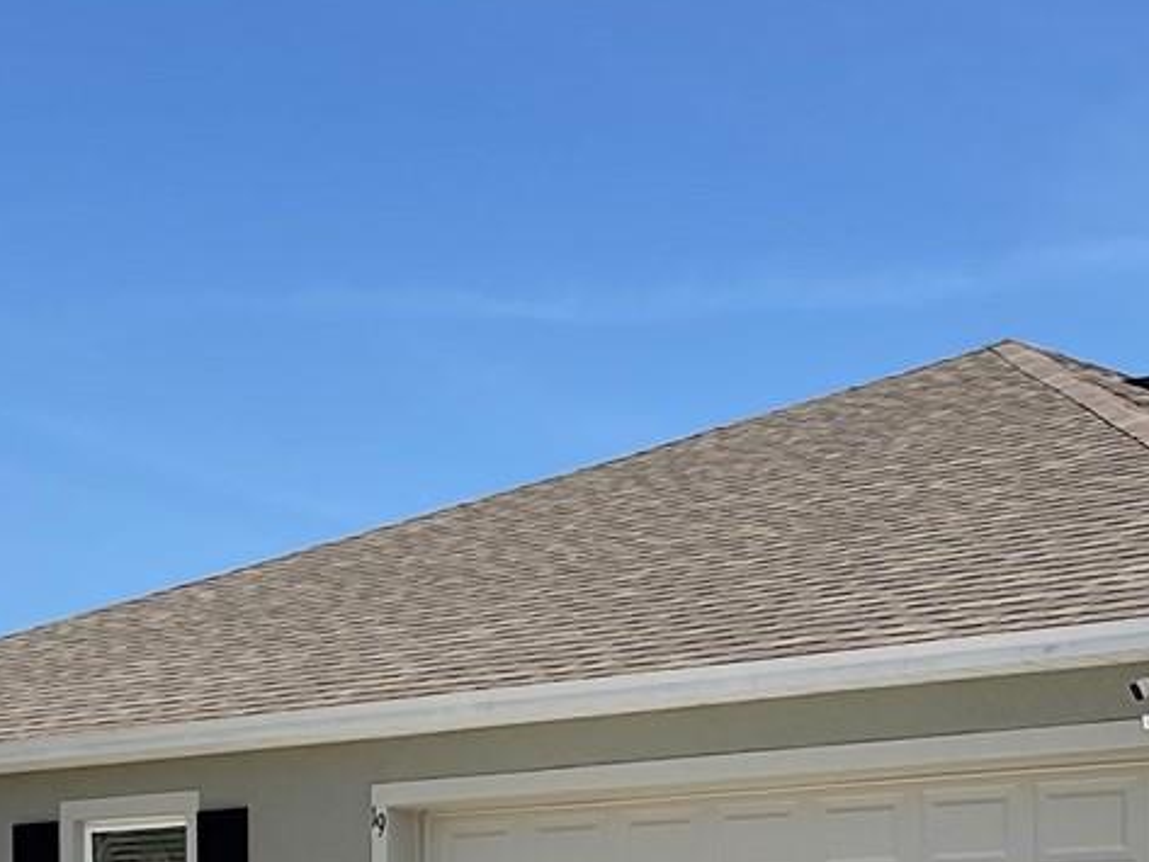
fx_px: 3254
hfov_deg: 20.0
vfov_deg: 14.5
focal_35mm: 98
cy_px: 1115
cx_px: 690
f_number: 1.8
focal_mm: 3
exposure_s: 1/2320
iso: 16
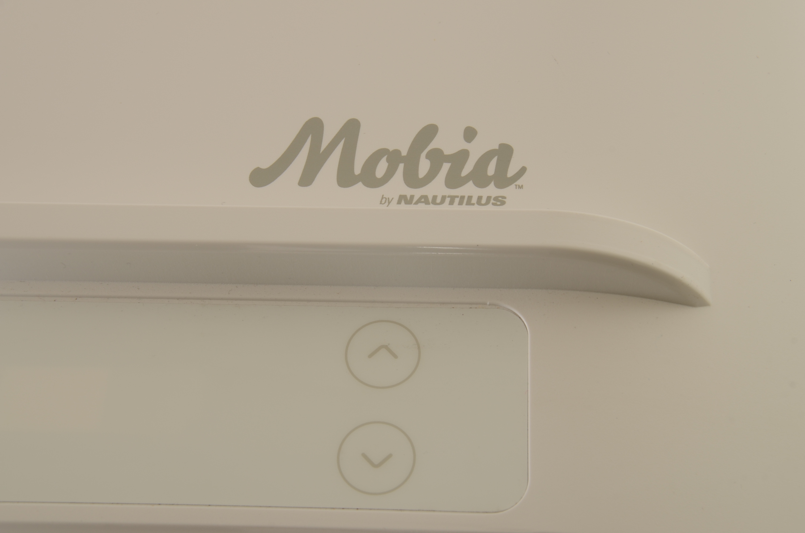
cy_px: 266
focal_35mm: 72
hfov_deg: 28.1
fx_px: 1607
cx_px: 402
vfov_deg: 18.8
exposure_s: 1/125
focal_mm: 48
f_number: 13
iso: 125
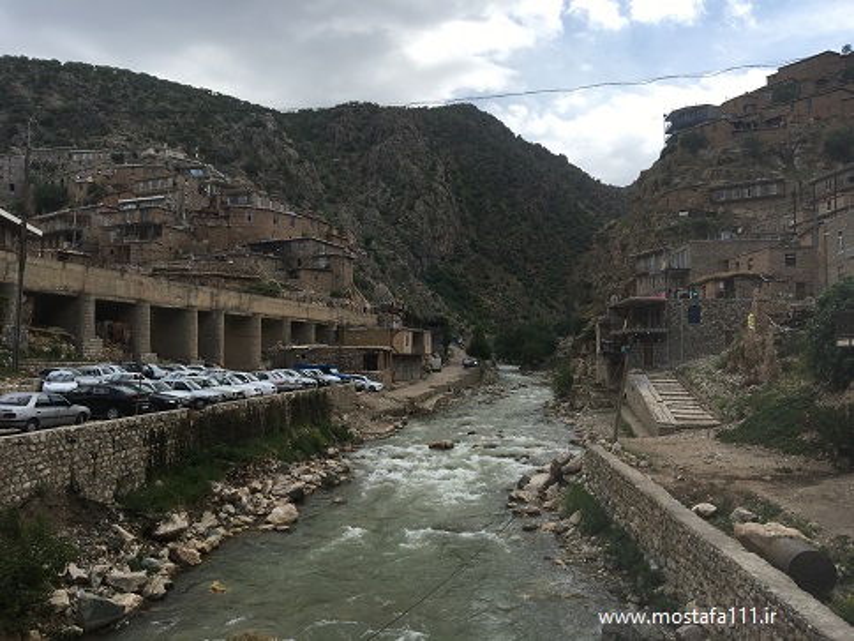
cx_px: 427
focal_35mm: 29
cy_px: 320
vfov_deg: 48.2
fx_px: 715
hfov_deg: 61.7
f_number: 2.2
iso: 25
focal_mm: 4.15
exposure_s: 1/1148
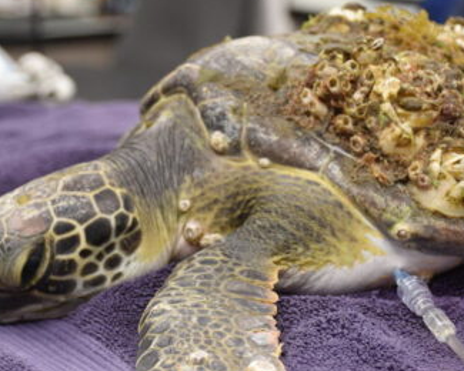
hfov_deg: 17.6
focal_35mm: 109
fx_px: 1497
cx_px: 267
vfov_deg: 14.1
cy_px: 264
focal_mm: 42
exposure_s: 1/125
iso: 400
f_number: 5.6
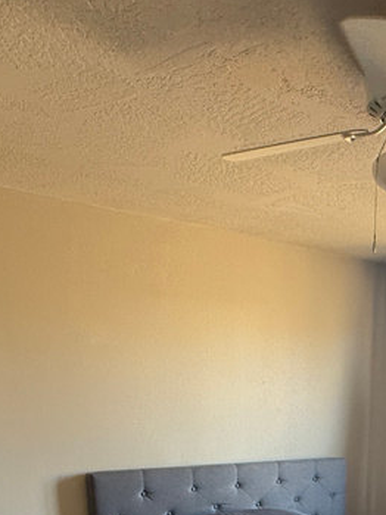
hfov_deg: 34.2
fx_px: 610
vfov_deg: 39.4
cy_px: 536
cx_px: 298
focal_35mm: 41
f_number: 2.2
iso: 250
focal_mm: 2.22
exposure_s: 1/99
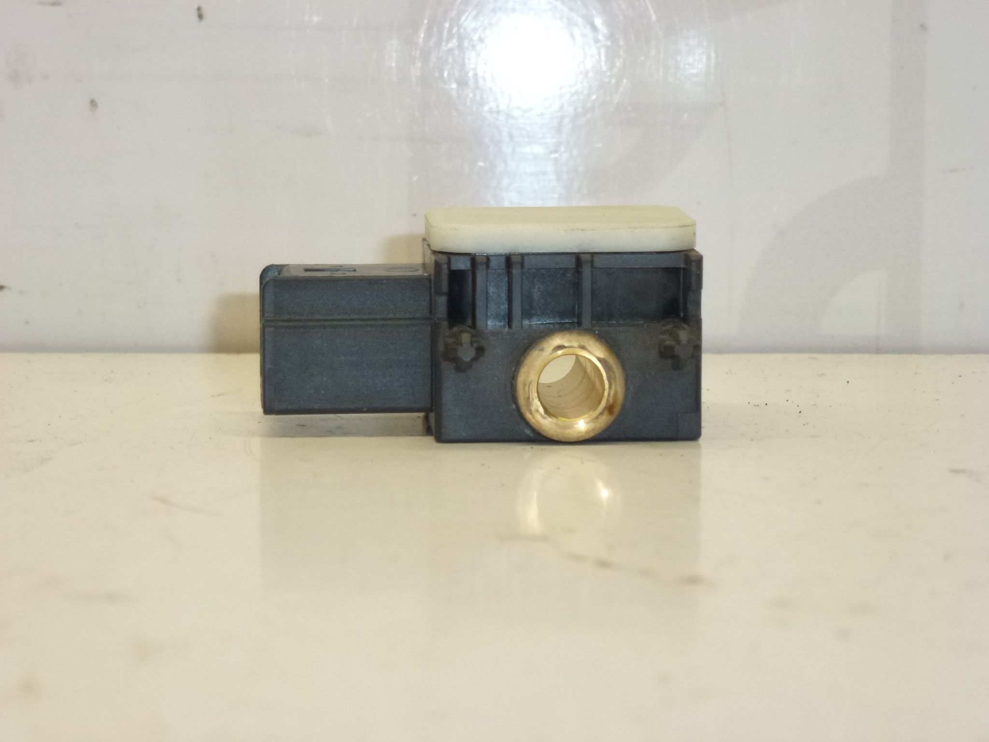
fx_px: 3228
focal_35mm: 113
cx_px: 494
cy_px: 371
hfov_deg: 17.4
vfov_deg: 13.1
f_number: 5.1
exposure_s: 1/160
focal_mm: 20.2
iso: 400
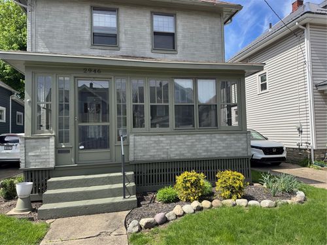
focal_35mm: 24
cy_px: 122
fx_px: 227
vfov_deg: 56.8
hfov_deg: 71.6
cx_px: 164
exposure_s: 1/2174
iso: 80
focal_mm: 6.76
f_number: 1.78
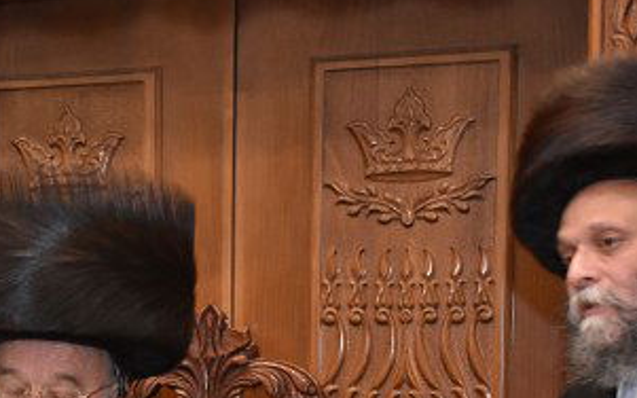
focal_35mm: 122
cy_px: 464
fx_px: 2118
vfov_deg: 10.6
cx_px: -25
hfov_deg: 16.7
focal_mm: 30
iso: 2500
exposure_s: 1/100
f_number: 5.6
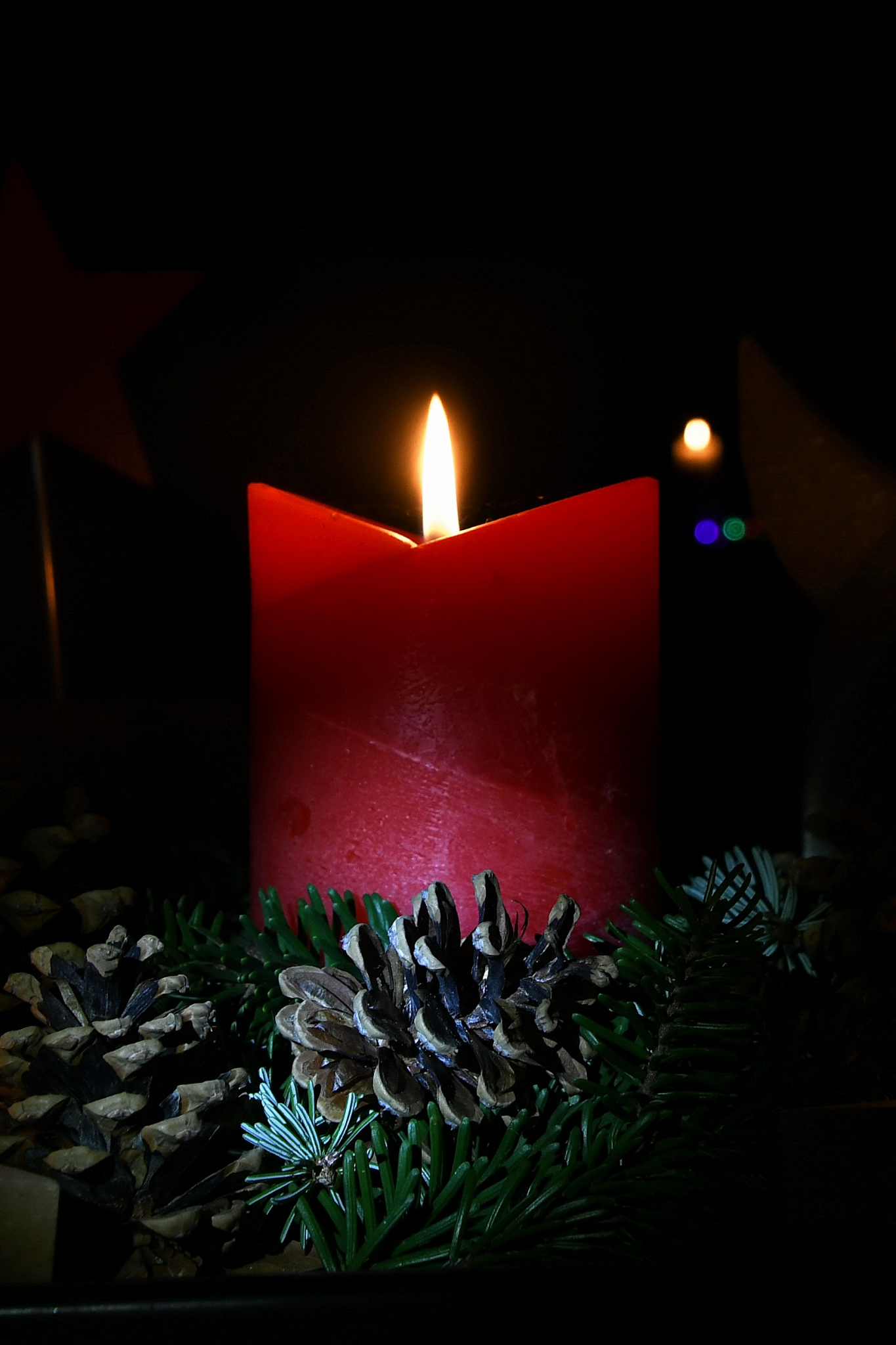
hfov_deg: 28.1
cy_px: 672
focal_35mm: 48
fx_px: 1792
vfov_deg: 41.1
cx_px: 448
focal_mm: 32
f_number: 8
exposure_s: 1/60
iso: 500
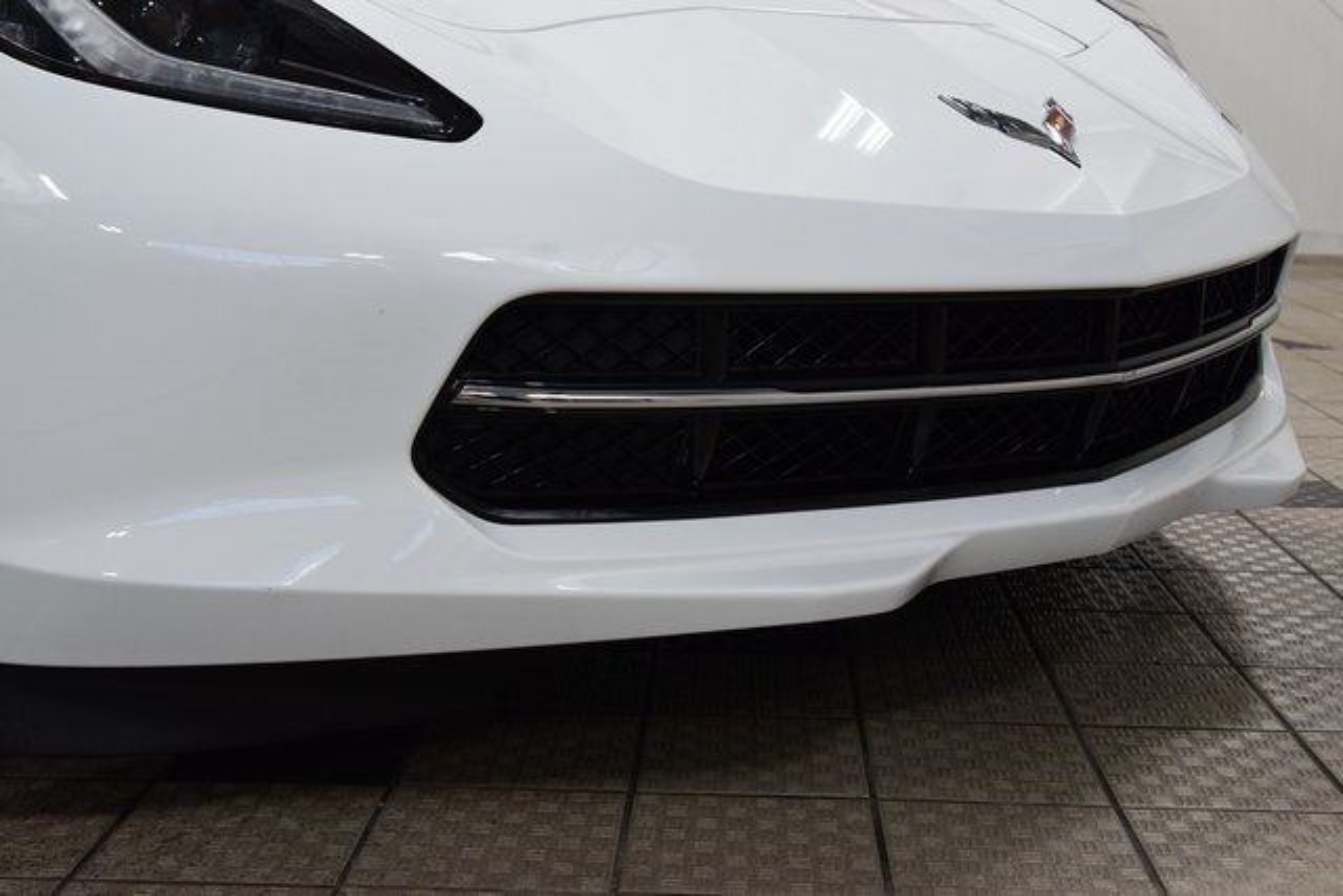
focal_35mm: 51
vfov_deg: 26.5
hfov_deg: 38.9
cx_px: 672
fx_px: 1903
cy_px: 448
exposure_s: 1/60
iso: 1400
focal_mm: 34
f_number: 8
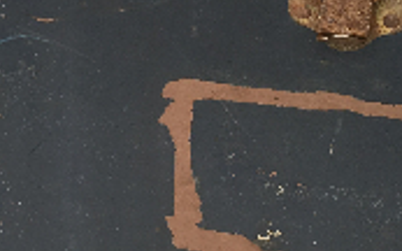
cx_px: -30
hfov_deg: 17.7
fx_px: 1249
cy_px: 56
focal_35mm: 114
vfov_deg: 11.4
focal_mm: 4.15
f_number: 2.2
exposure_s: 1/120
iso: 32
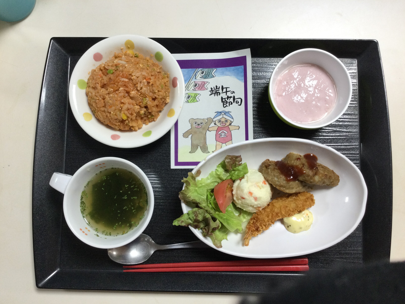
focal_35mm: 31
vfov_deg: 45.4
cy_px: 152
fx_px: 363
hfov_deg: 58.4
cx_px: 202
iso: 50
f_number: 2.4
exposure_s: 1/30
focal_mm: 3.3
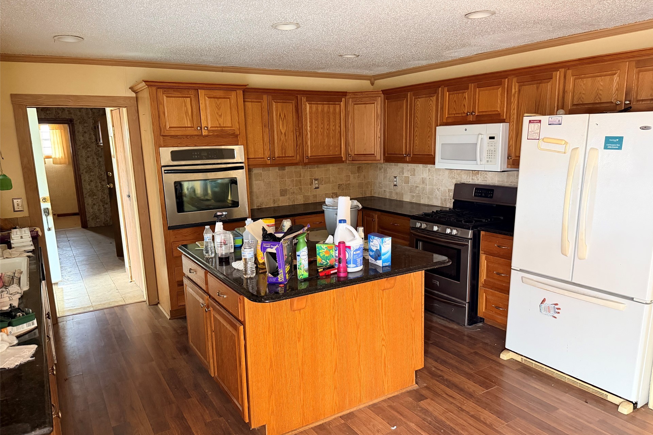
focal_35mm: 25
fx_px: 453
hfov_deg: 71.5
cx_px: 327
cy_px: 231
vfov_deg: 51.3
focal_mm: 6.76
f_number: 1.78
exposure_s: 1/49
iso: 800
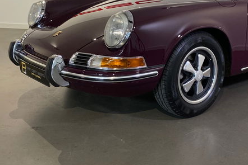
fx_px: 324
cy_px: 52
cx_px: 166
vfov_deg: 28.4
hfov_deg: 41.3
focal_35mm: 47
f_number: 1.8
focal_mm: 4.25
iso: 400
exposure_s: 1/60
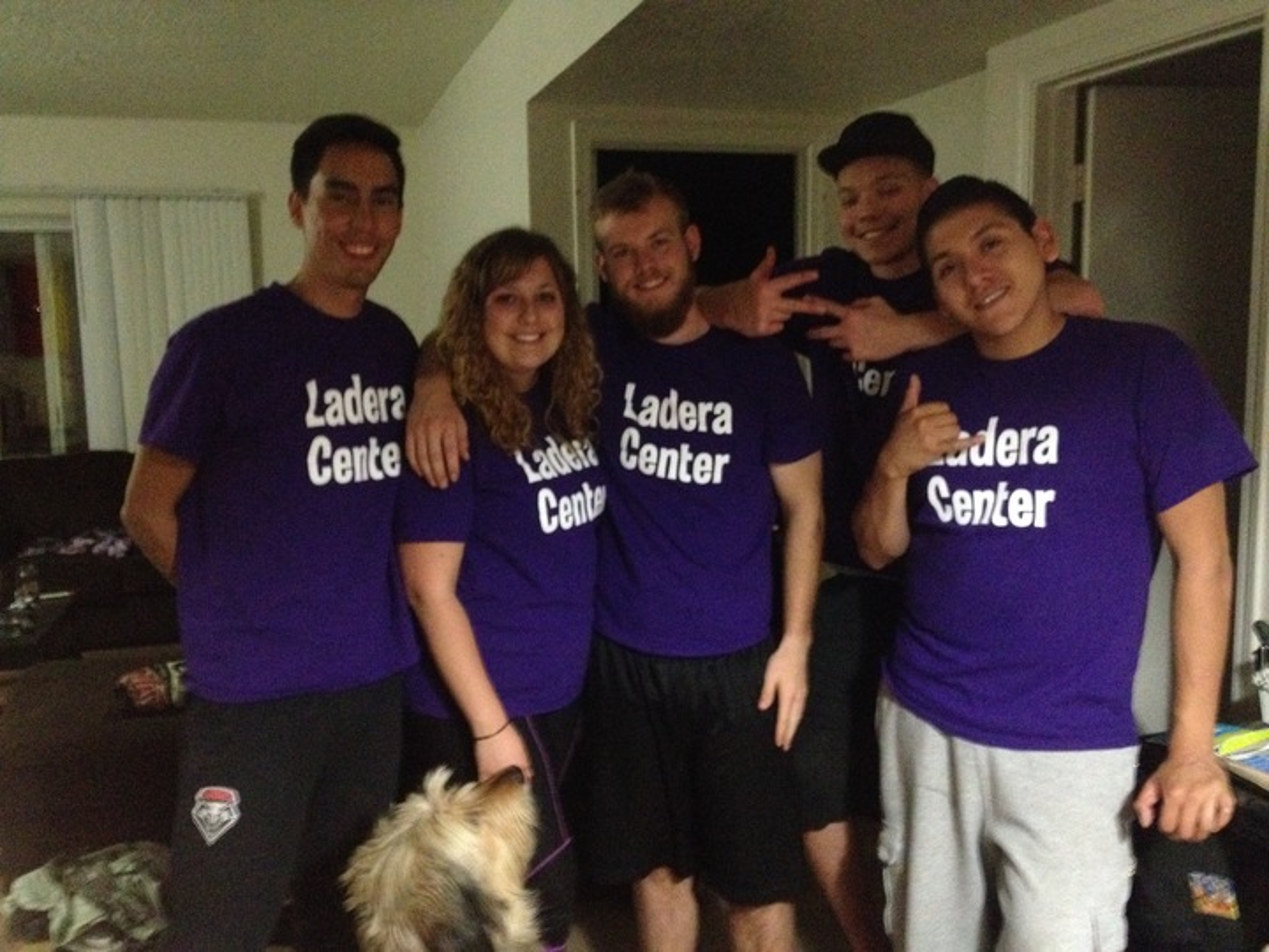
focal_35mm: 35
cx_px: 634
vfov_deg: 40.7
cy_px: 476
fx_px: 1283
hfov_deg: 52.6
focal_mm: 4.28
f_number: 2.4
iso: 800
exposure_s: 1/15
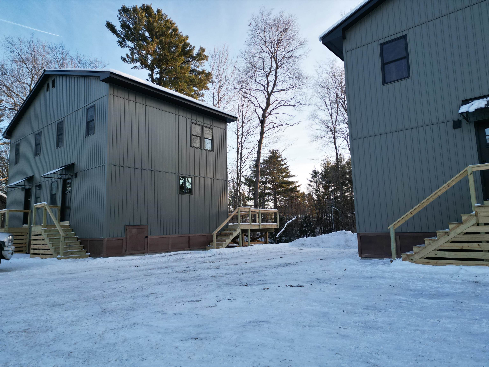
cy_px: 184
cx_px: 244
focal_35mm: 24
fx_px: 339
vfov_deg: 56.8
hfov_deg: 71.6
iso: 200
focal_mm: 6.72
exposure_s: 1/725
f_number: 1.7
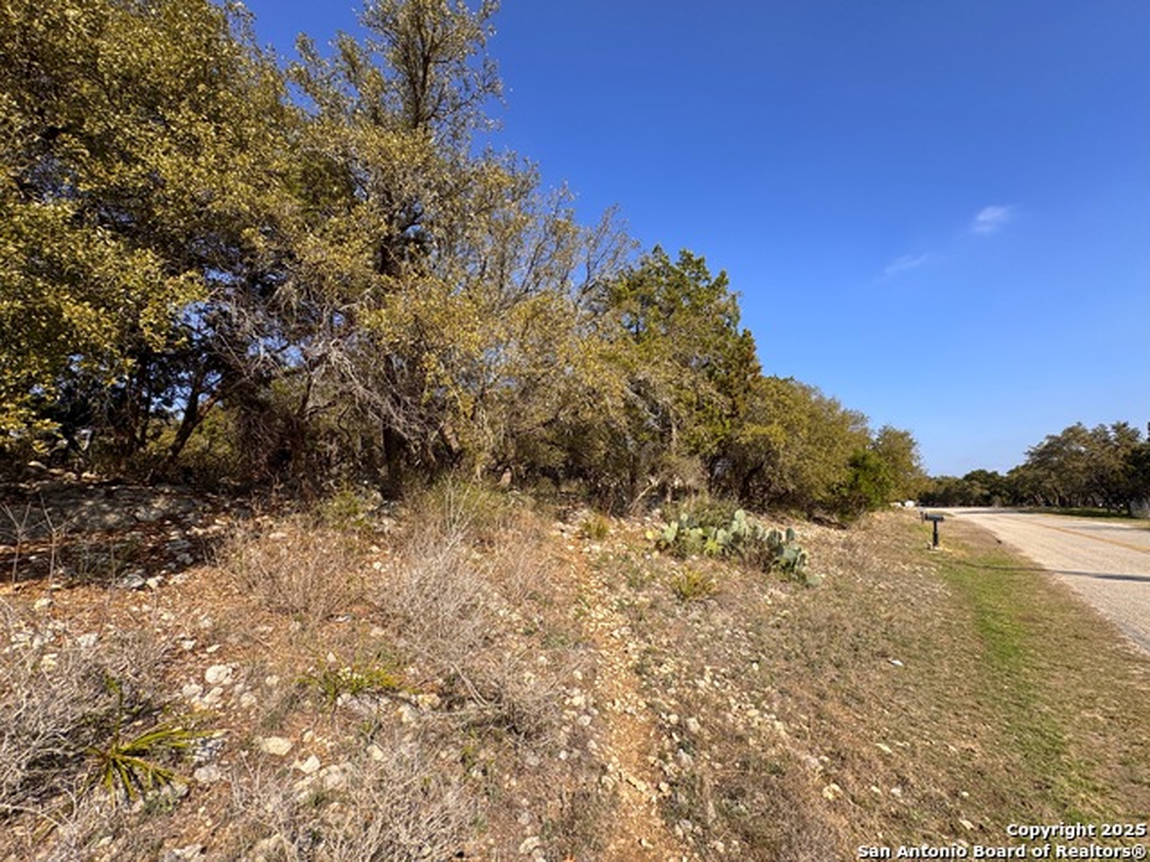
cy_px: 431
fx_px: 465
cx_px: 575
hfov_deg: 102.1
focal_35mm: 14
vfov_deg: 85.7
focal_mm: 2.22
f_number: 2.2
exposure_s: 1/1236
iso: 50
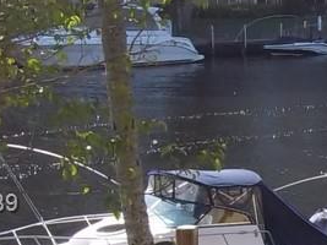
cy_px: 205
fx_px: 1303
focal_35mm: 138
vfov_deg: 10.7
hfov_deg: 13.3
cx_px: 518
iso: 80
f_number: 3.1
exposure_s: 1/400
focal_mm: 6.5
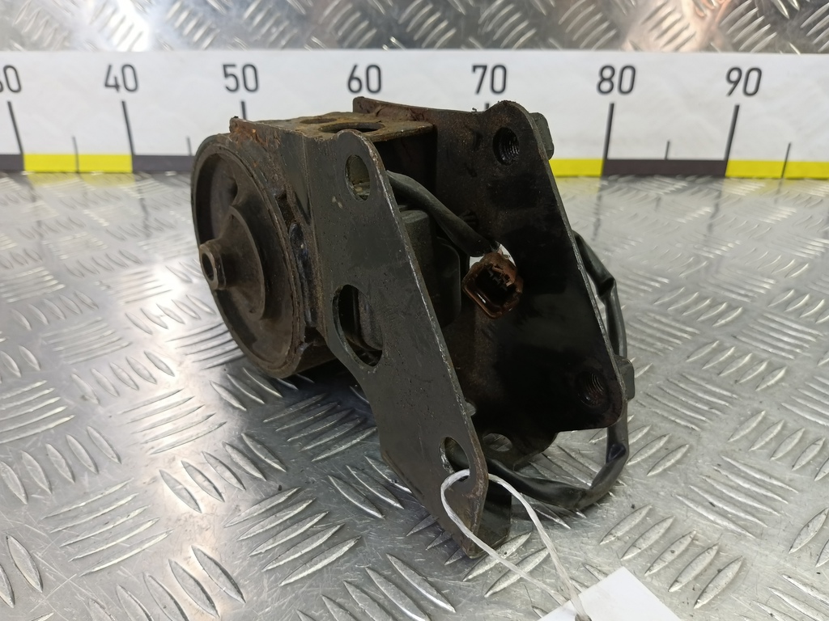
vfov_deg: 58.9
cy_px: 310
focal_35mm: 23
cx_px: 414
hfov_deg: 73.9
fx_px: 551
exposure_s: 1/50
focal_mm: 4.11
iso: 176
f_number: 1.6
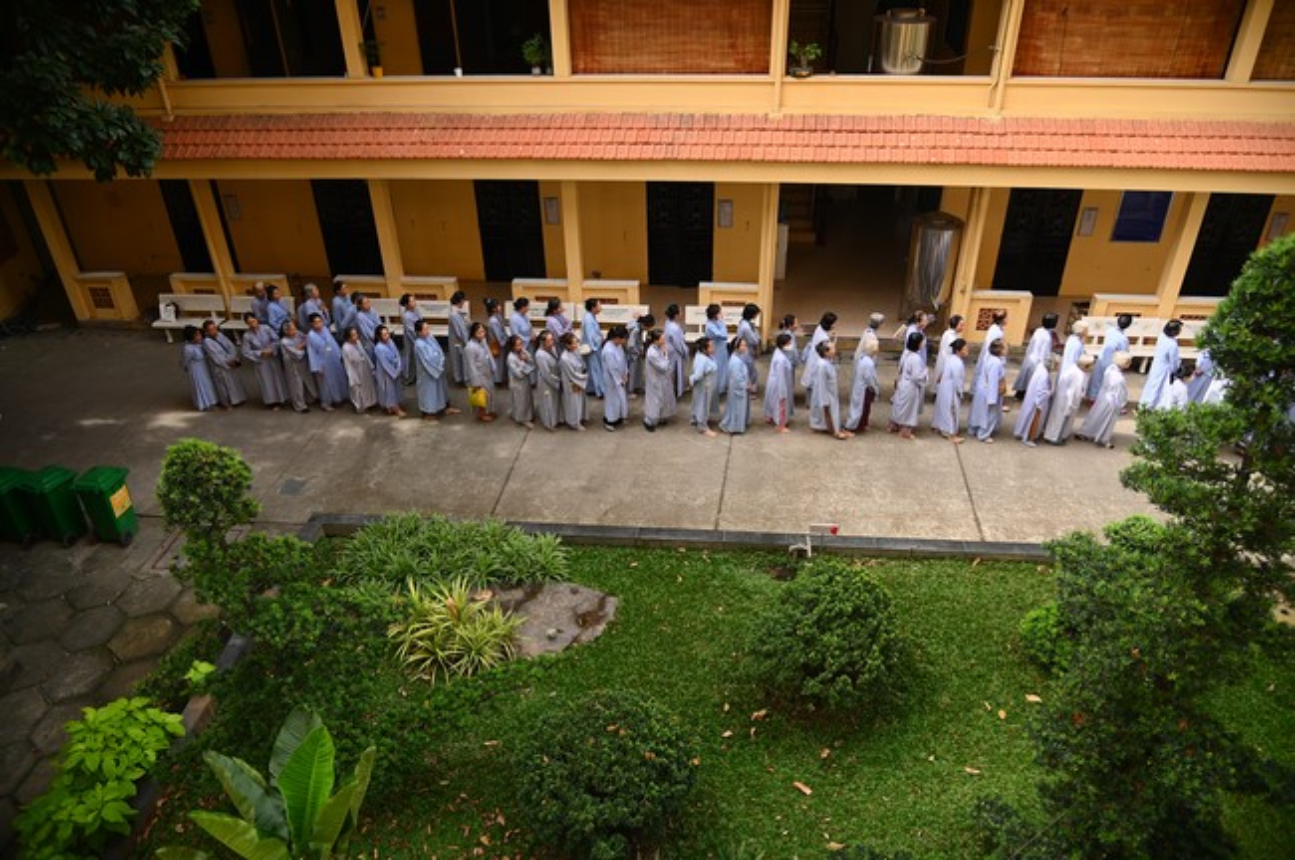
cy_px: 430
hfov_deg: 73.8
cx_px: 648
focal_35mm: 24
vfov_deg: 53.0
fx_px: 862
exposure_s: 1/320
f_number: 4
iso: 250
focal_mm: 24
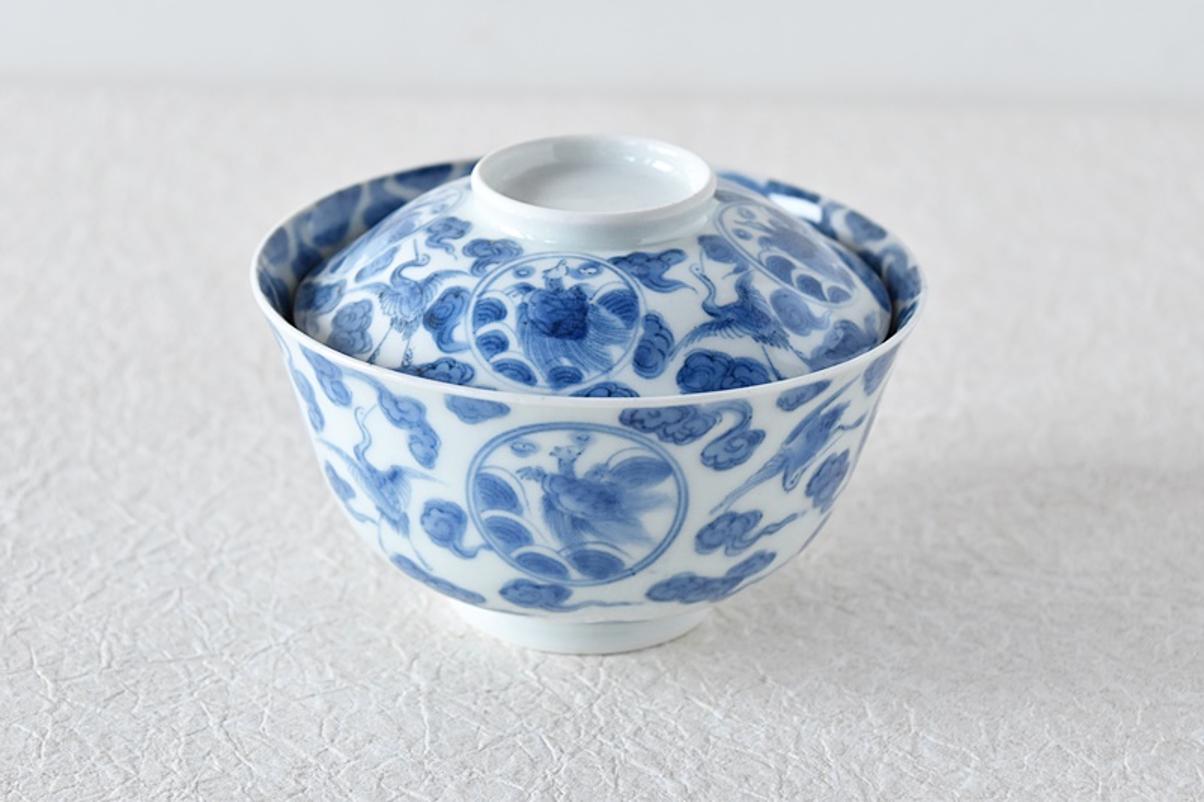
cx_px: 602
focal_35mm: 82
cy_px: 401
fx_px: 2758
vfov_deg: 16.5
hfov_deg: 24.6
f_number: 5.6
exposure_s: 1/30
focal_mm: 55
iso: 800
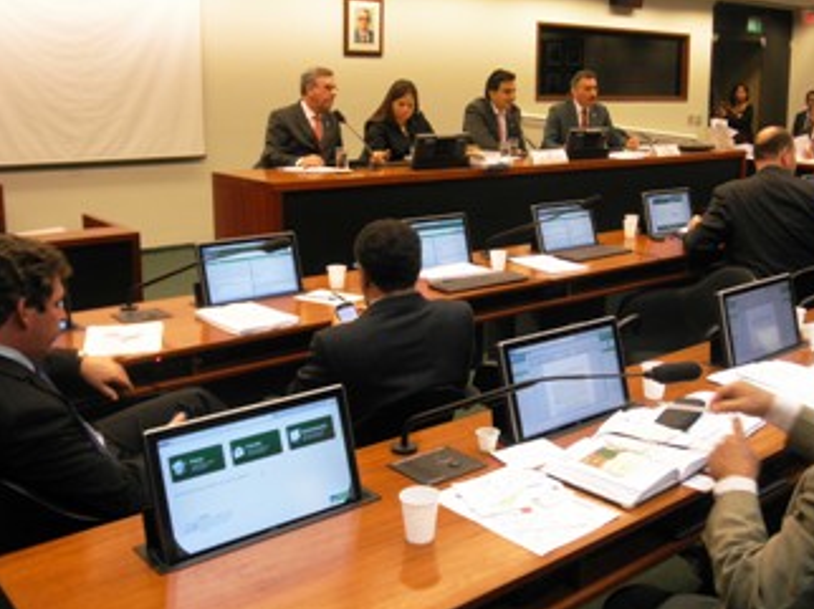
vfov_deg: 36.6
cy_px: 240
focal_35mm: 39
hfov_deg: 47.3
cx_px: 523
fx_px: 916
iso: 80
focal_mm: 5
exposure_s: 1/30
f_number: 3
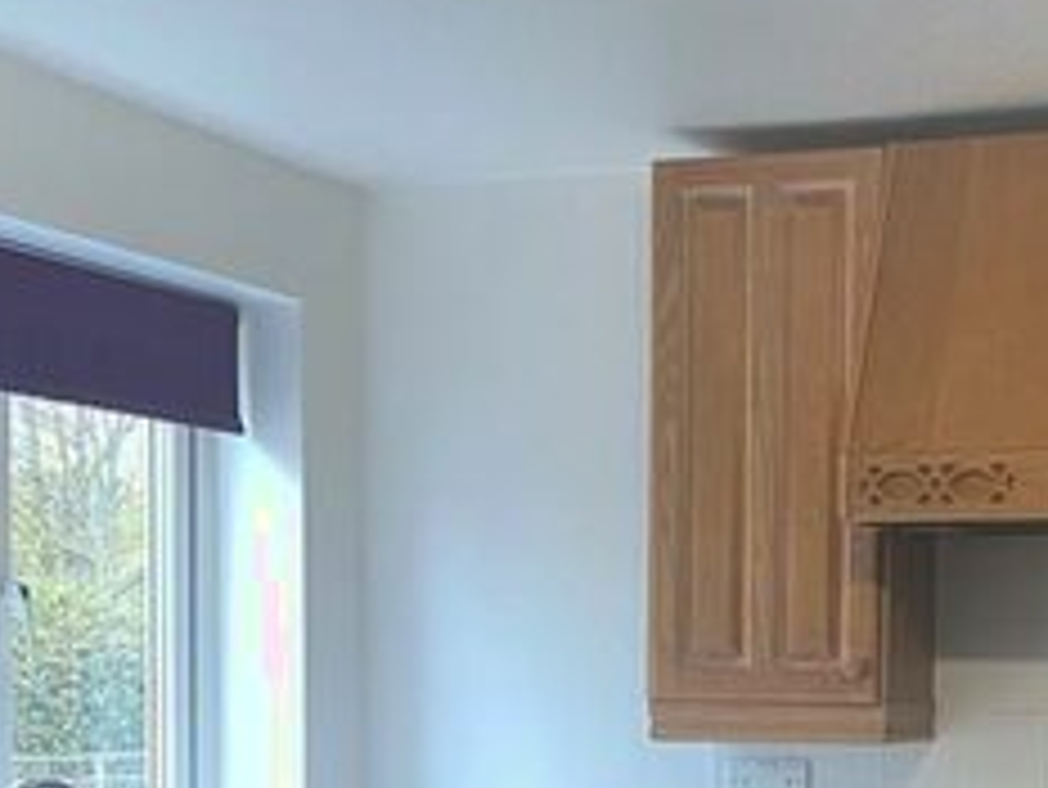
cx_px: 873
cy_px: 826
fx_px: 2363
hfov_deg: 24.5
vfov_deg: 18.3
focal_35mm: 78
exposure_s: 1/60
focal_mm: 4.25
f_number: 1.8
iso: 160
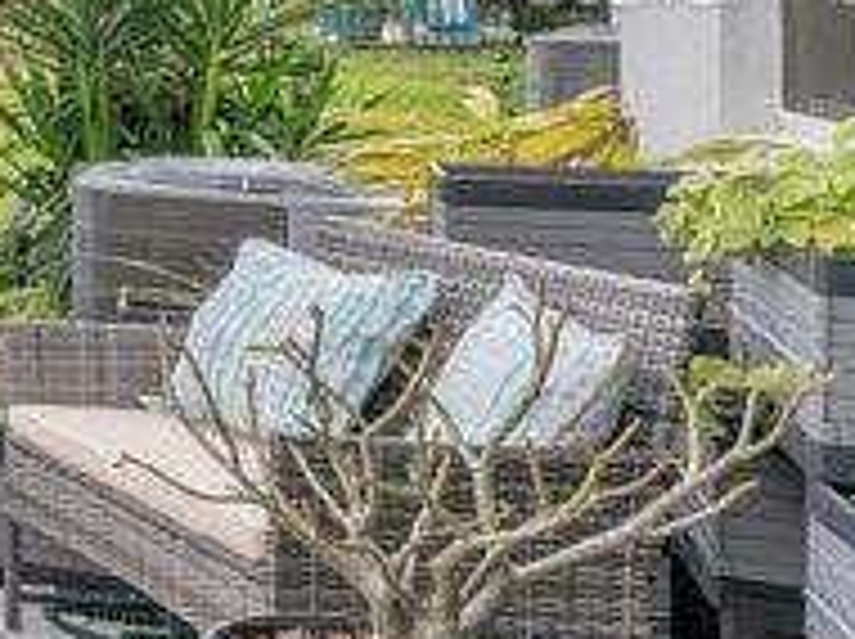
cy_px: -29
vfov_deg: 19.9
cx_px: -1305
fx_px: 1751
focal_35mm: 71
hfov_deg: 14.3
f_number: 8
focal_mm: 14
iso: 200
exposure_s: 1/250
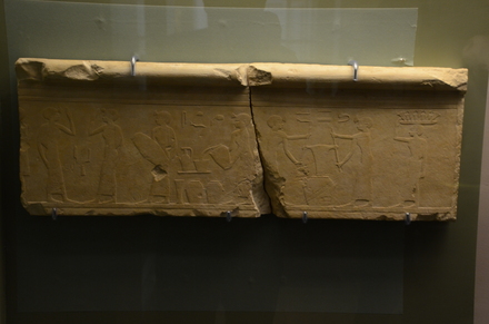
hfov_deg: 30.6
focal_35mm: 66
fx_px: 894
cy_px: 162
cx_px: 244
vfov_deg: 20.5
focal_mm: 44
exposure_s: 1/50
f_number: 4.8
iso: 1000
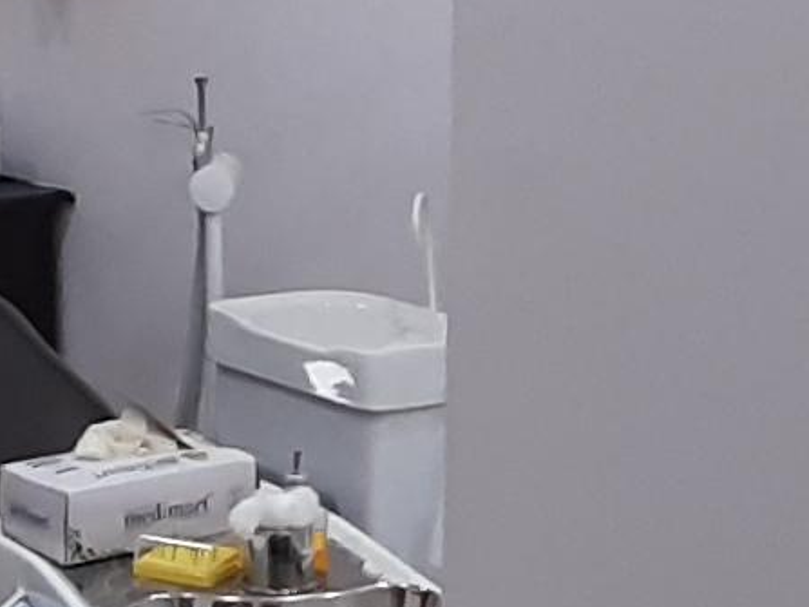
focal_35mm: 95
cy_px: 460
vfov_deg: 15.5
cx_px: 186
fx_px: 2220
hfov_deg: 20.5
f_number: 2.2
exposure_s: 1/50
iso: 100
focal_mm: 1.42
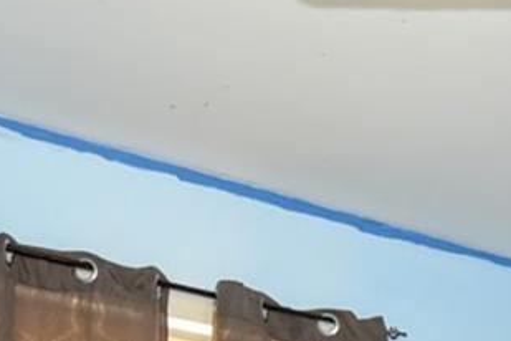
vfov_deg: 11.2
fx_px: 1504
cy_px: 768
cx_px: 786
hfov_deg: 17.2
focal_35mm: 106
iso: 1250
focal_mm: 16
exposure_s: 1/60
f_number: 2.8
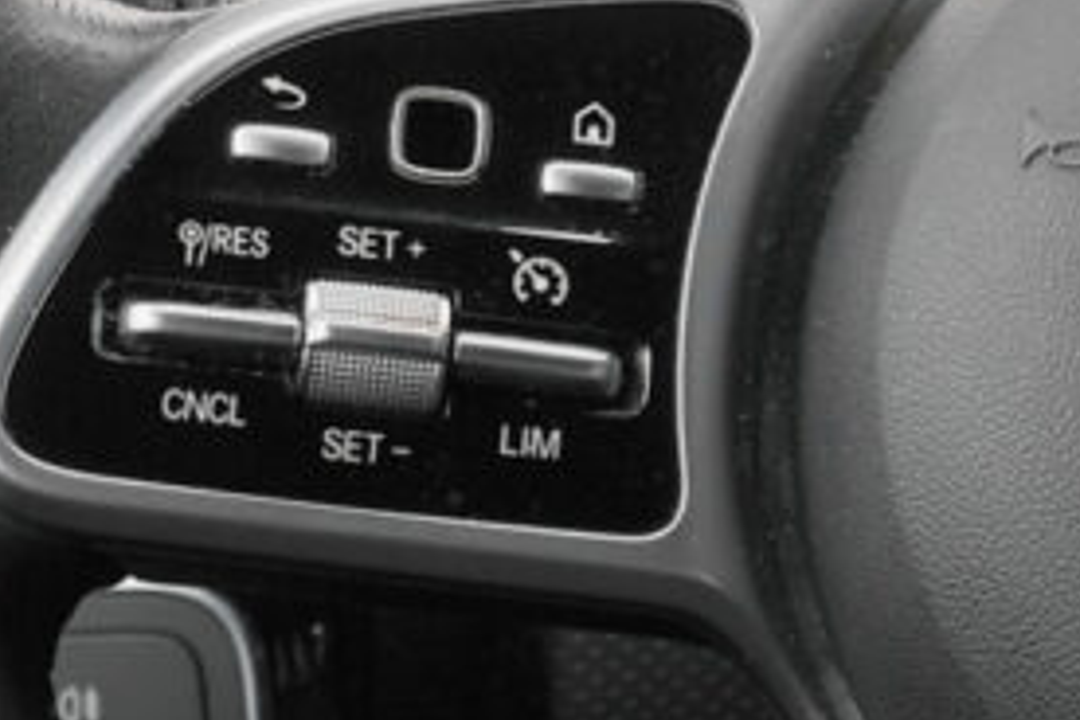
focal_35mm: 252
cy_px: 374
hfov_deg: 8.1
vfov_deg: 5.5
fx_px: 7559
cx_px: 1452
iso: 2000
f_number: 8
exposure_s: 1/60
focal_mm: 45
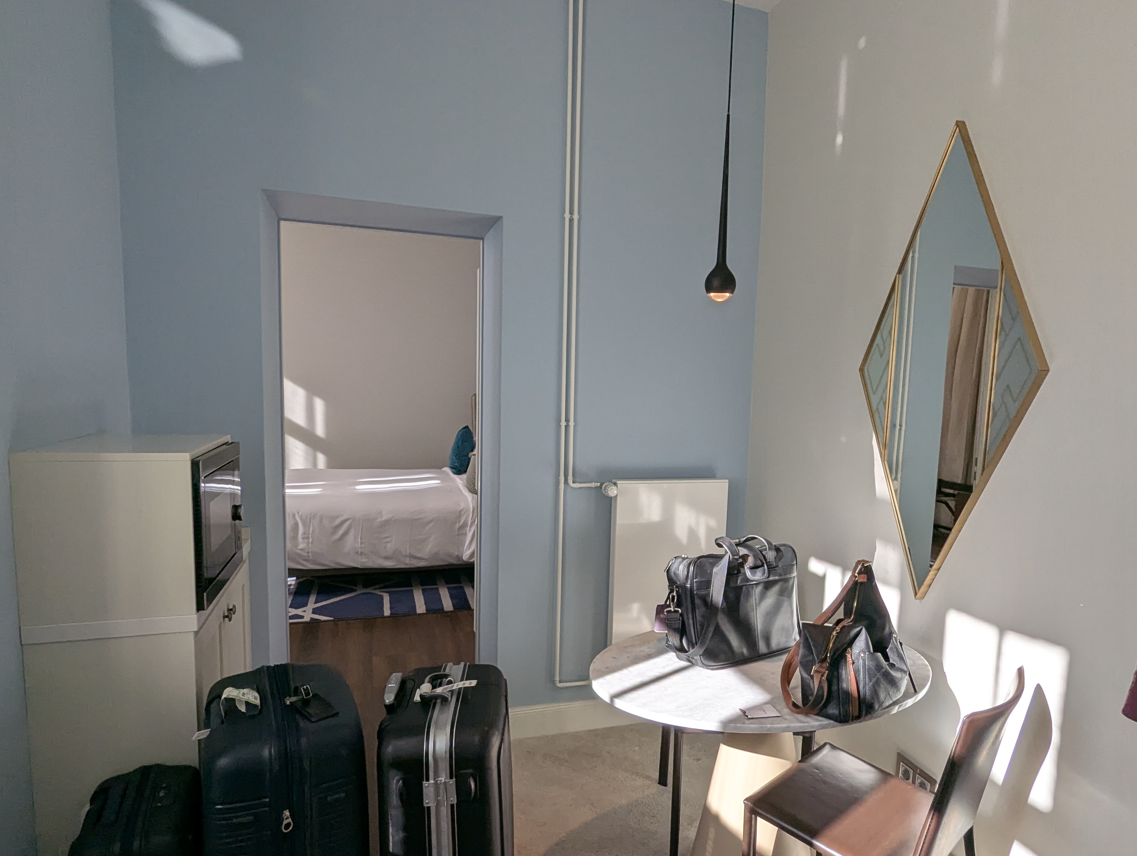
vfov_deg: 63.5
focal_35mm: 21
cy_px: 463
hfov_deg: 78.7
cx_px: 625
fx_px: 691
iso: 73
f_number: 2.2
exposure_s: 1/567
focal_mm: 2.35
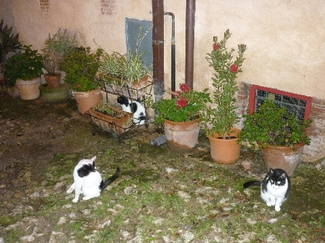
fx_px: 366
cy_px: 122
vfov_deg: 36.8
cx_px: 162
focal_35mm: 39
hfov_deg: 47.9
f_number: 3
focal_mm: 6.4
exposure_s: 1/8
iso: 640
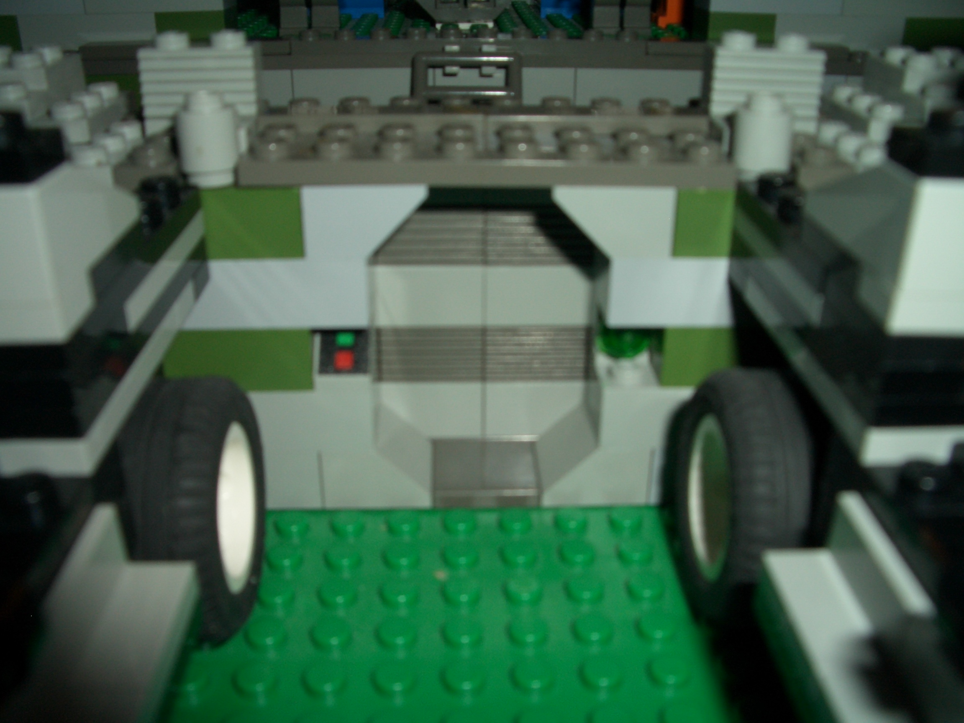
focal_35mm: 35
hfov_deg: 52.6
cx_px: 482
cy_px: 362
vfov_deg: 40.7
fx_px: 975
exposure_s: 1/60
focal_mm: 5.8
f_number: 4.3
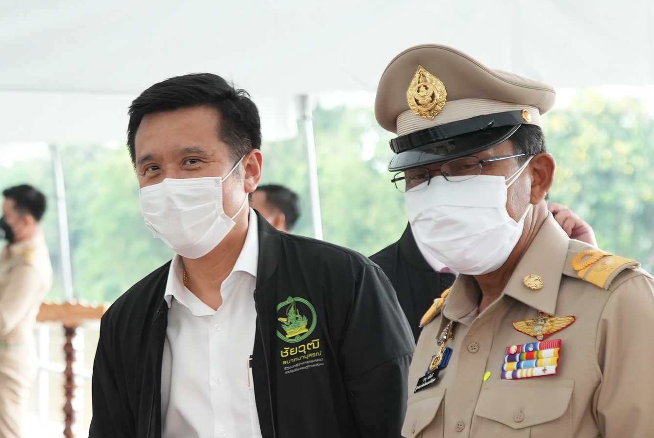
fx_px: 2364
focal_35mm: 130
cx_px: 321
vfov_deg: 10.6
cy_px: 219
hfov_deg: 15.8
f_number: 5.6
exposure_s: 1/160
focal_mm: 84
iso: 3200
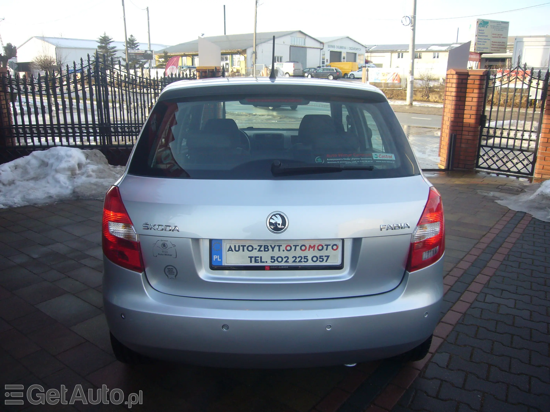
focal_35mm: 28
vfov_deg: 49.7
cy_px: 206
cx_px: 275
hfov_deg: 63.4
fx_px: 445
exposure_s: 1/200
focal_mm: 4.6
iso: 80
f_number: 2.8
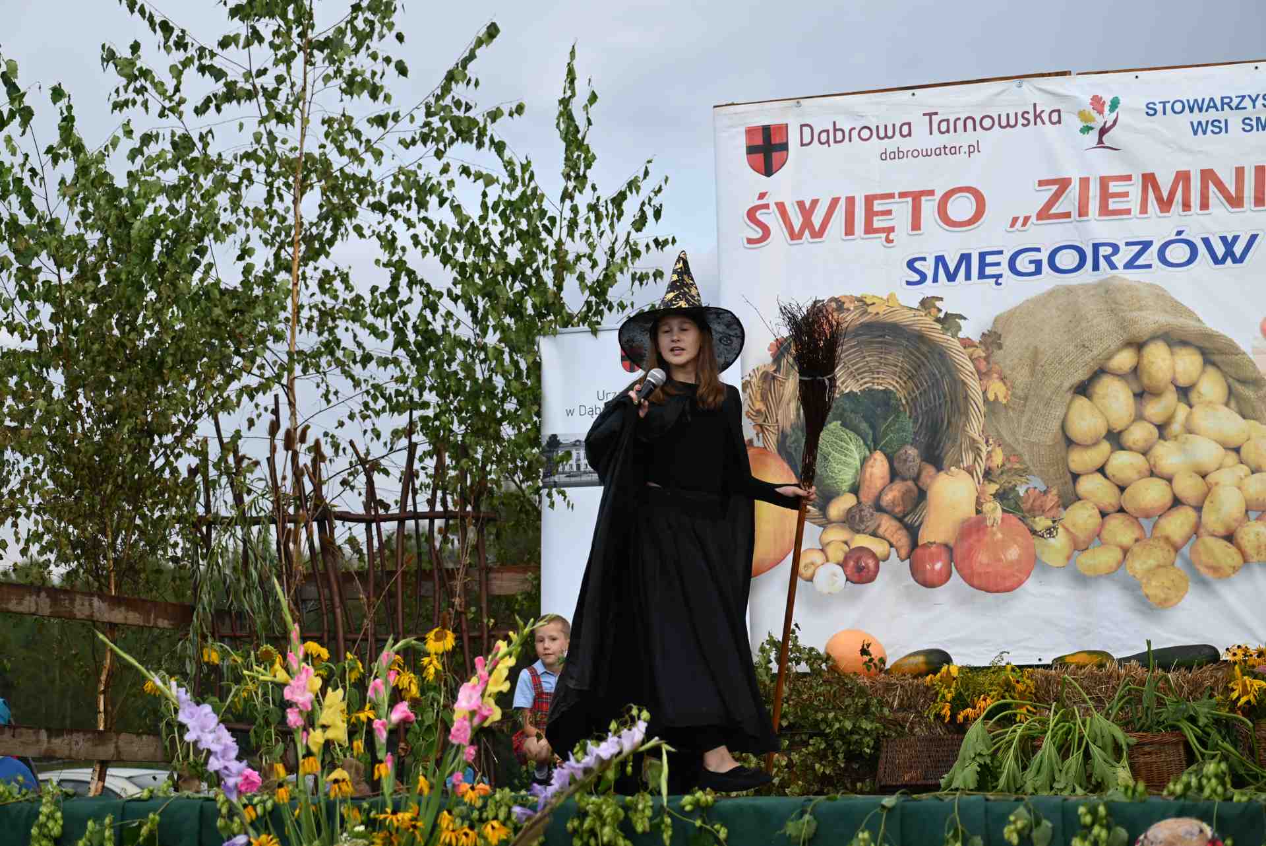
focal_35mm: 90
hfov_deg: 22.6
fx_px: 3166
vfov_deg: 15.2
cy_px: 423
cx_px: 633
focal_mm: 90
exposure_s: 1/250
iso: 180
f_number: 5.6
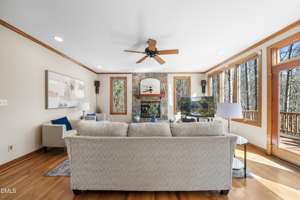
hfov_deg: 112.6
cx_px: 150
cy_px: 100
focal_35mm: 12
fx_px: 100
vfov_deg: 90.1
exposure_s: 1/25
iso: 800
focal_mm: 12
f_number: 7.1
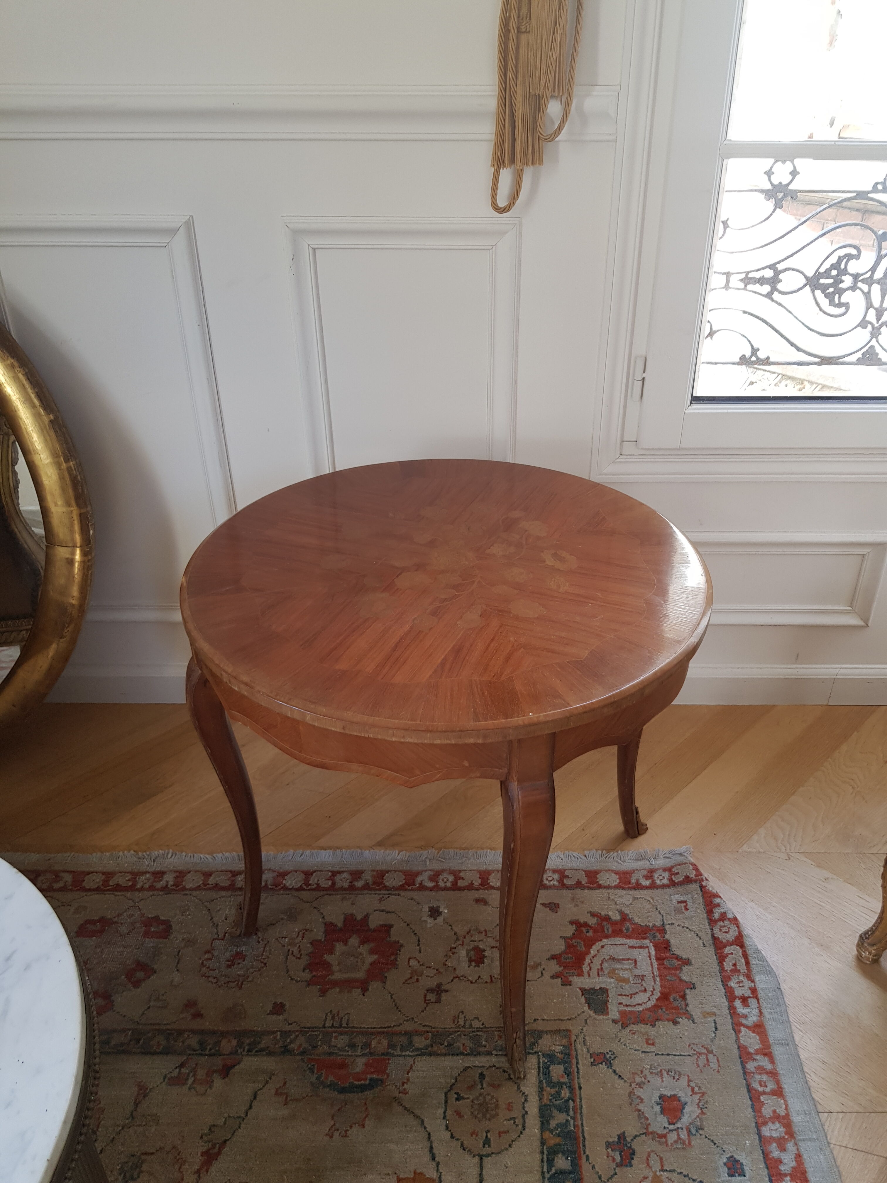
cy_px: 592
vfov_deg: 67.3
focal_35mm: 26
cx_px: 444
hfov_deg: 53.1
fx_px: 888
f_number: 1.7
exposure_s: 1/50
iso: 64
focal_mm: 4.2
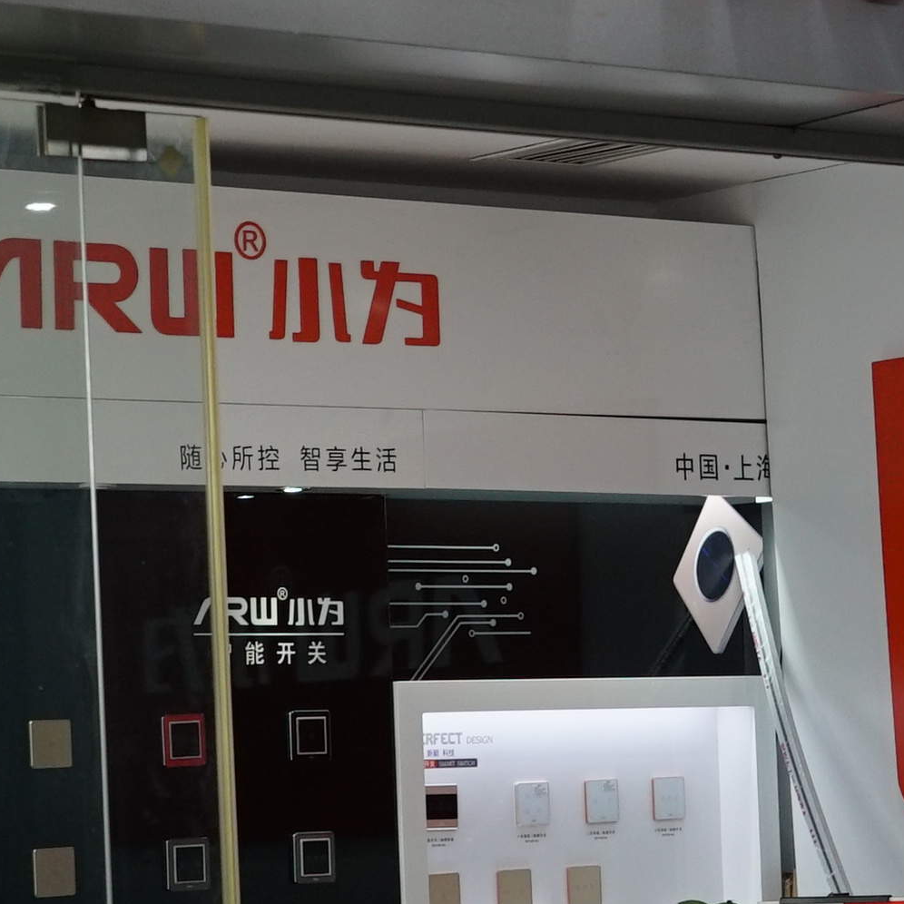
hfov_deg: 12.7
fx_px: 4048
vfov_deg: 12.7
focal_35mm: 137
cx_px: 735
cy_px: 250
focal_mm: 39
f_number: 4
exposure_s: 1/160
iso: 1000
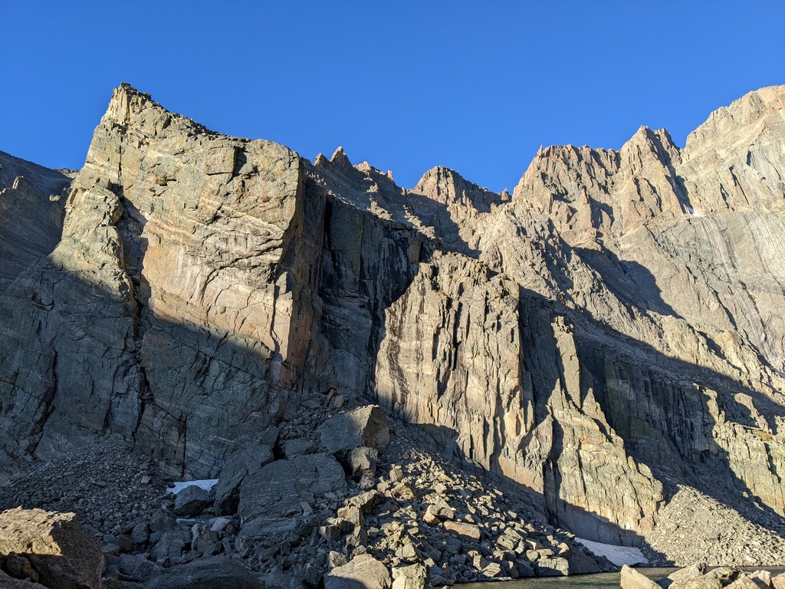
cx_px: 392
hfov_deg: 65.3
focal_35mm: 27
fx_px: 612
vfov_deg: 51.4
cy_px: 294
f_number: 1.8
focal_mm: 4.44
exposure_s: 1/978
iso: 51
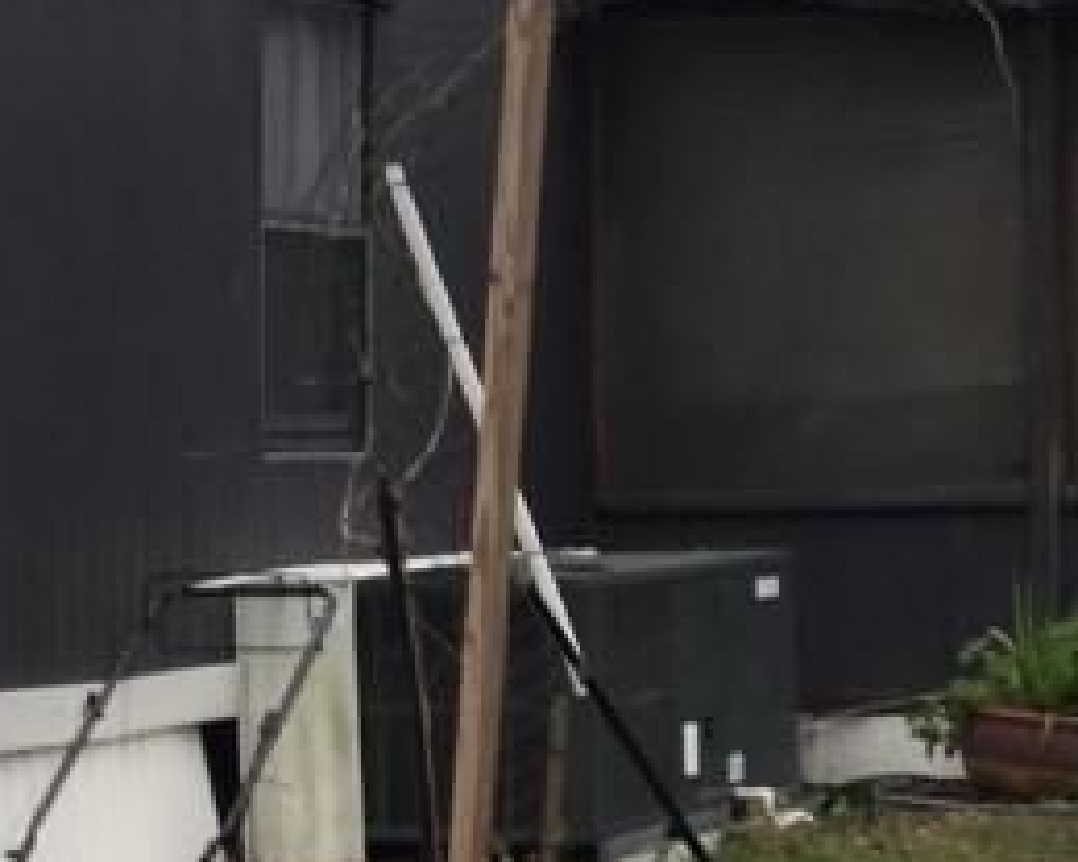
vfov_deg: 13.0
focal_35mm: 119
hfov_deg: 16.1
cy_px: 352
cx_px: 813
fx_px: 3797
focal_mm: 3.3
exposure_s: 1/120
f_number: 2.4
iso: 25
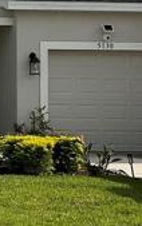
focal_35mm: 131
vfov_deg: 15.8
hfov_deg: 9.0
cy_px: 45
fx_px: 809
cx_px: -210
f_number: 1.8
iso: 25
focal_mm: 3
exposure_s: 1/3125
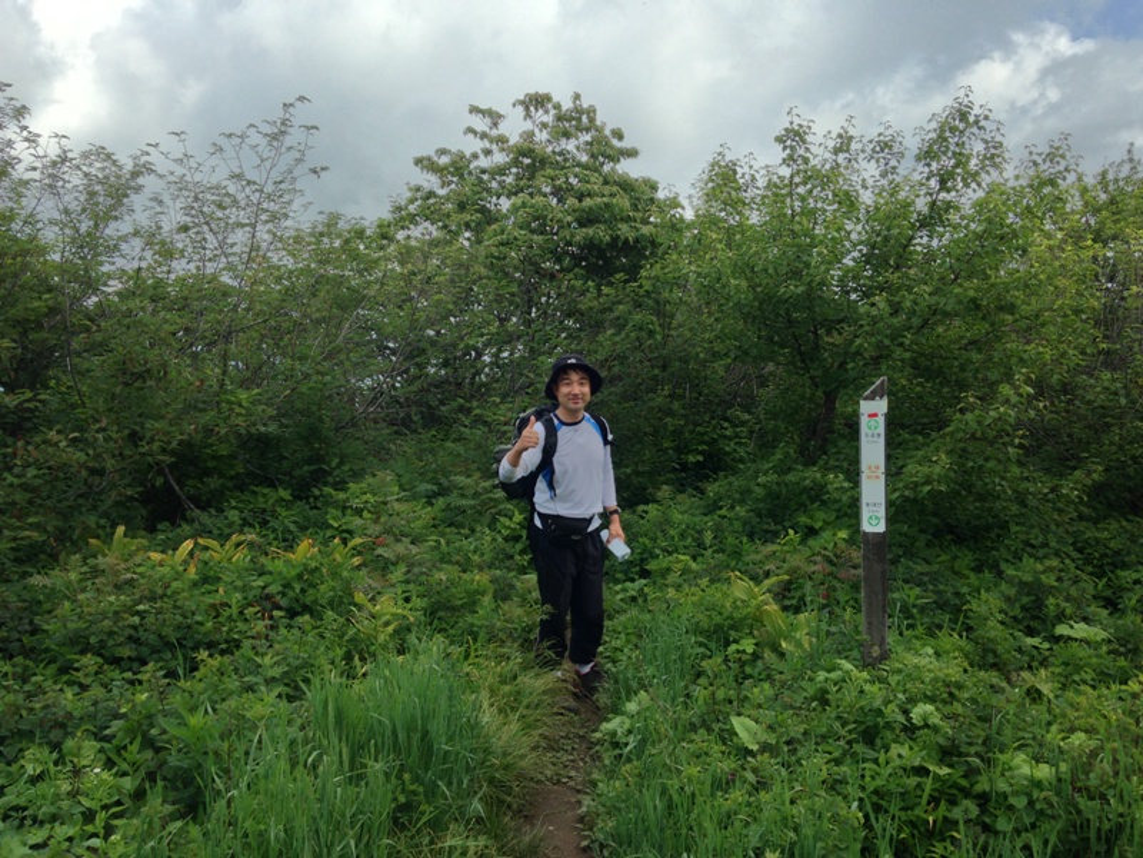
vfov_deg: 42.9
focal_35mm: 33
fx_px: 1090
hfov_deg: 55.4
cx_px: 572
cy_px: 429
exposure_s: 1/502
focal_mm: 4.13
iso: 50
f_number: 2.4
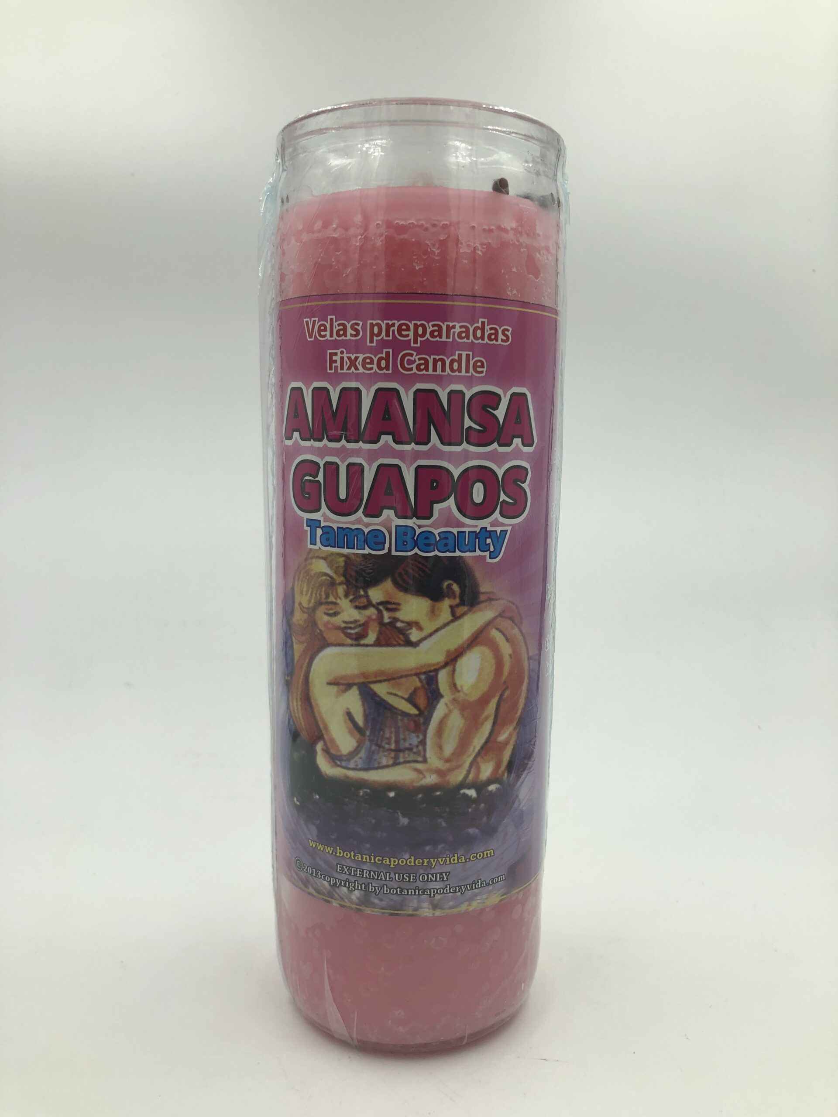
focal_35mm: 28
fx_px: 904
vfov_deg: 63.4
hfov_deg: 49.7
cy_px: 558
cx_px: 419
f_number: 1.8
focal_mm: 4
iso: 20
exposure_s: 1/867
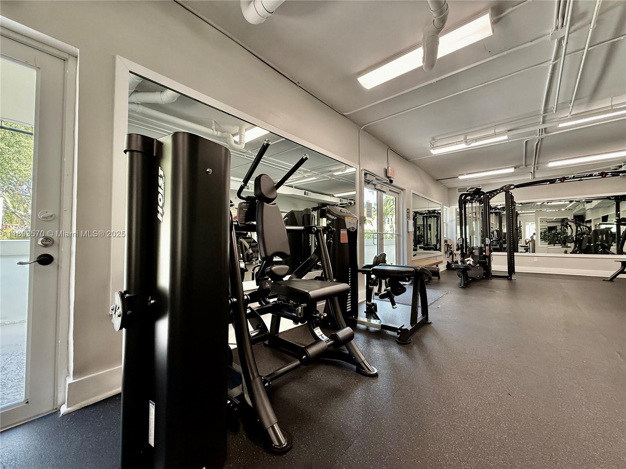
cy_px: 234
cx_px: 313
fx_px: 253
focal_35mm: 14
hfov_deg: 102.1
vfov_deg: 85.7
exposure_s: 1/120
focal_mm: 2.22
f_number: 2.2
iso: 250
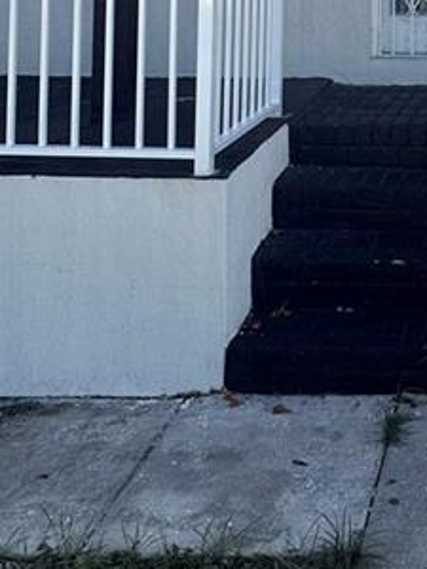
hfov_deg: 23.7
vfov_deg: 30.3
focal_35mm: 56
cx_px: 520
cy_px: -76
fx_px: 921
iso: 40
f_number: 2.2
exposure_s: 1/734
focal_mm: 2.22
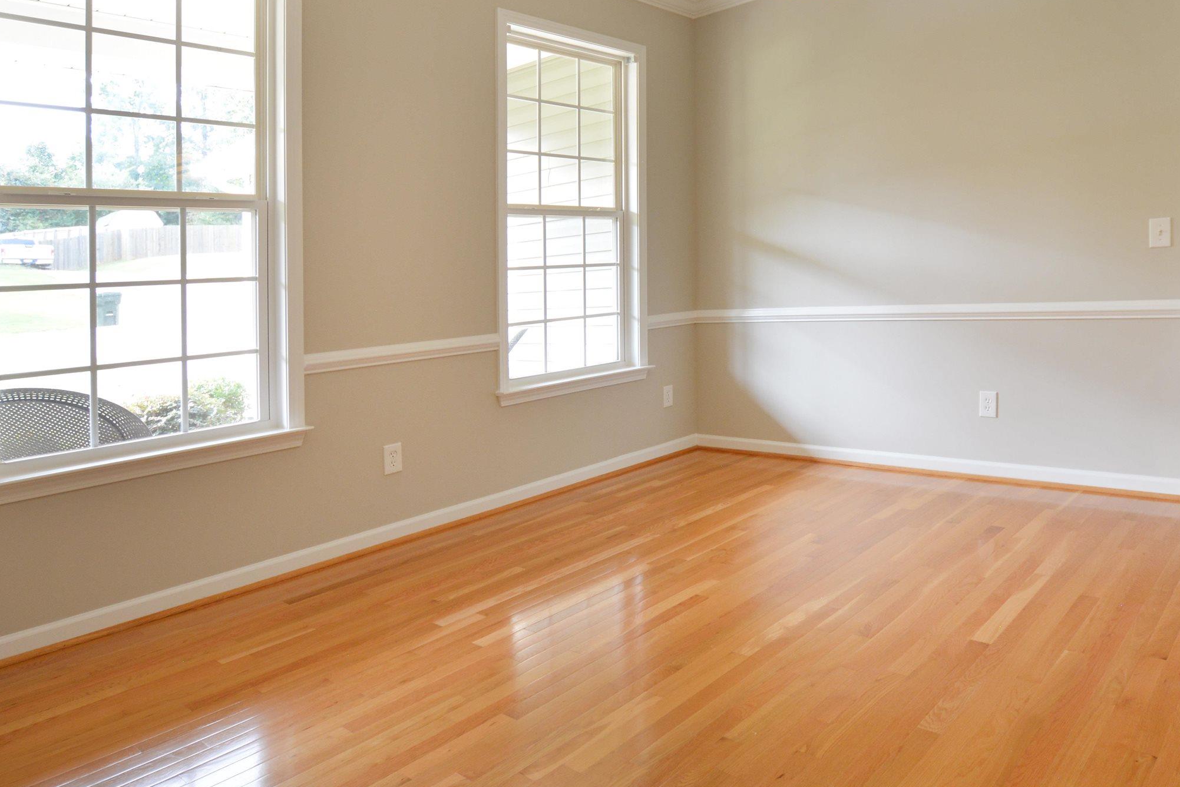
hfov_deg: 74.6
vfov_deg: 55.0
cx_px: 745
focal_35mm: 23
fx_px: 754
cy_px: 342
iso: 400
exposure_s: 1/60
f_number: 4
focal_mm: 10
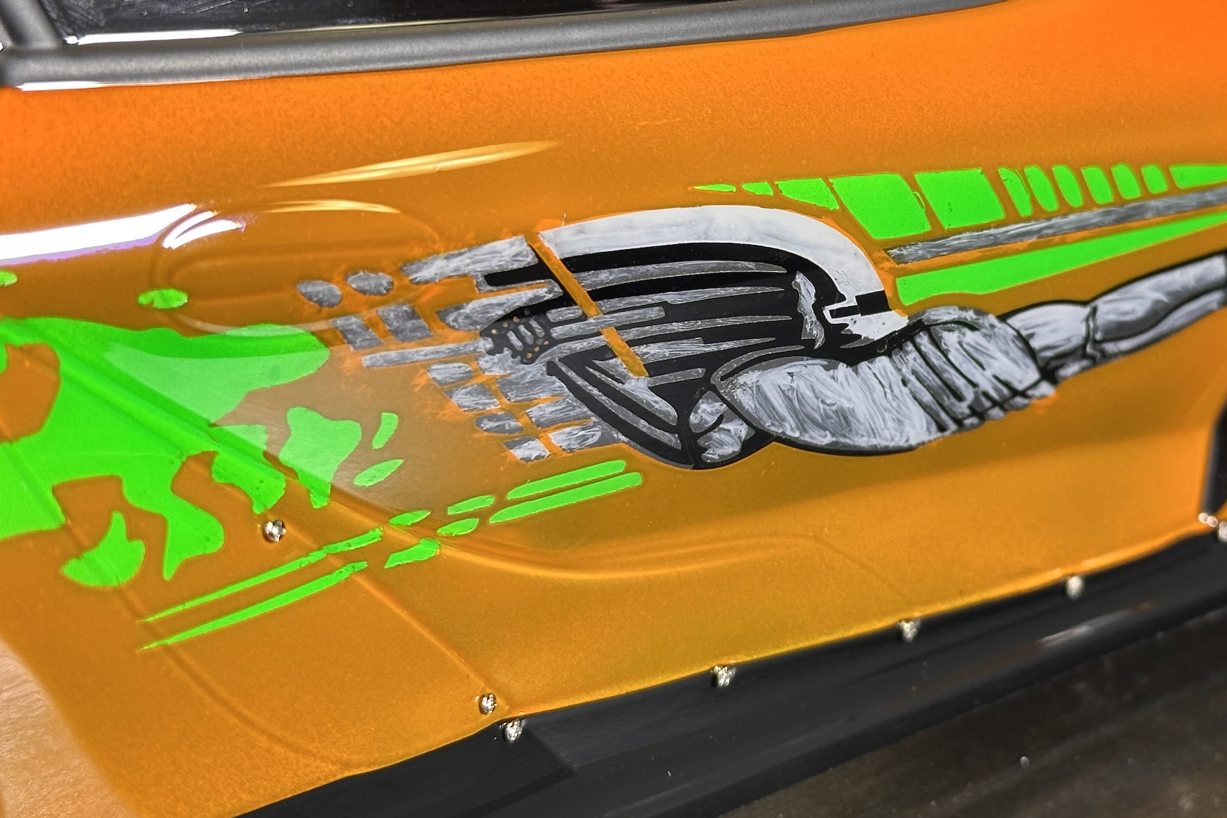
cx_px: 857
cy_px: 353
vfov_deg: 19.2
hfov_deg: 28.2
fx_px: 2420
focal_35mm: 71
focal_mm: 6.86
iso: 64
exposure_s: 1/50
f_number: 1.78
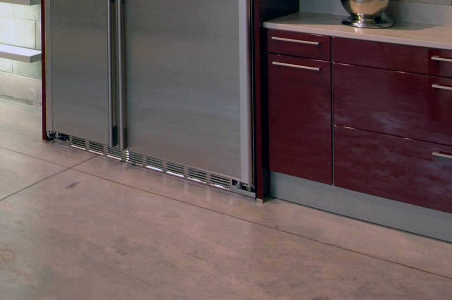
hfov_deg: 28.6
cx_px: -127
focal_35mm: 58
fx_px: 728
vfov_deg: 20.9
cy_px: -107
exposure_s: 1/2.5
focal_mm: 14
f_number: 11
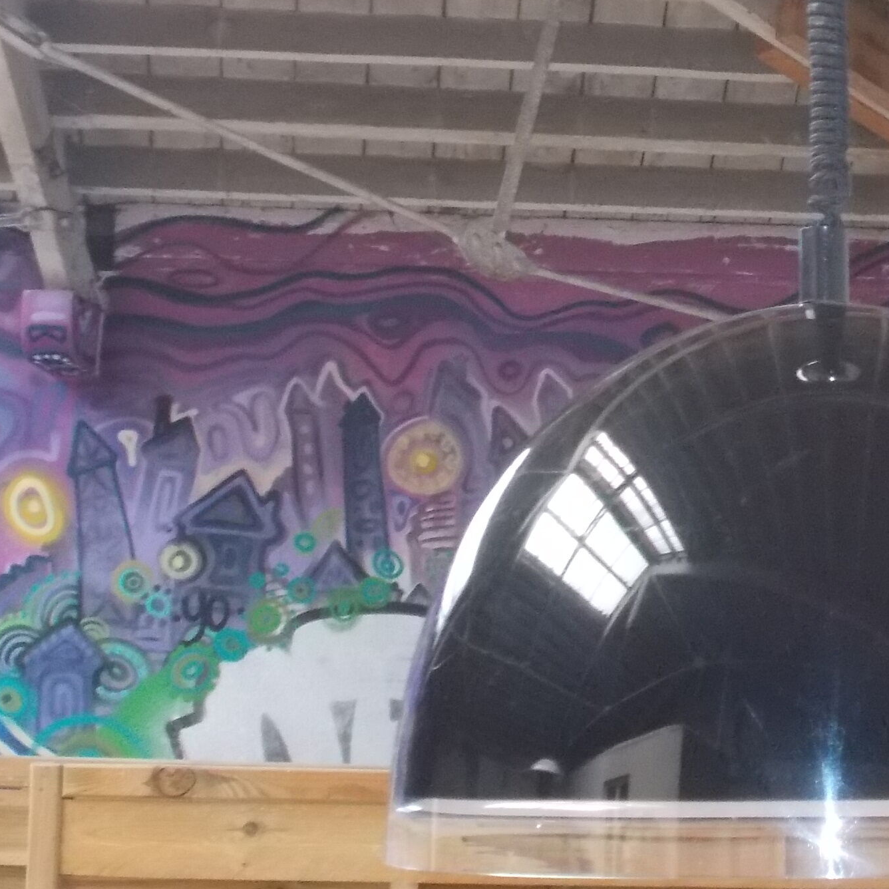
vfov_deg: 16.0
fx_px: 3138
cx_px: 860
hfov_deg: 15.9
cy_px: 214
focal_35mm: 108
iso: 400
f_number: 4.5
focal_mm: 9
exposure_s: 1/40
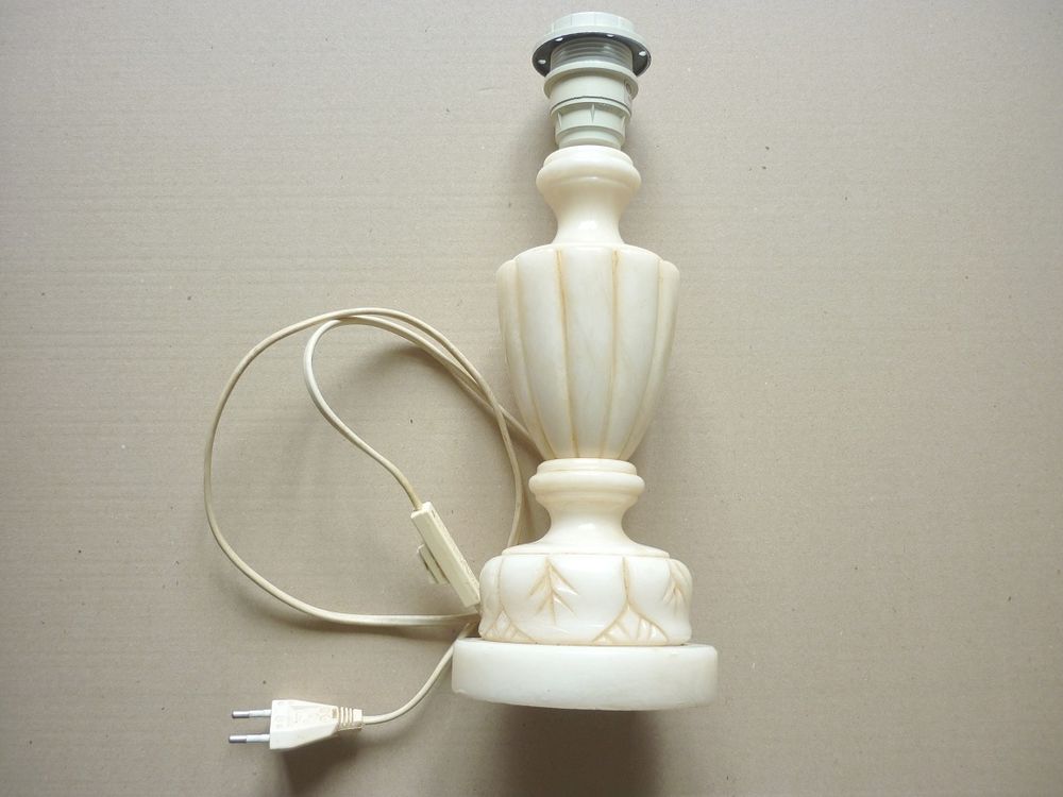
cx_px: 532
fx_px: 1013
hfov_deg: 55.4
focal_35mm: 33
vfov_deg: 42.9
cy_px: 398
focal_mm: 5.5
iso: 80
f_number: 2.8
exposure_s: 1/60
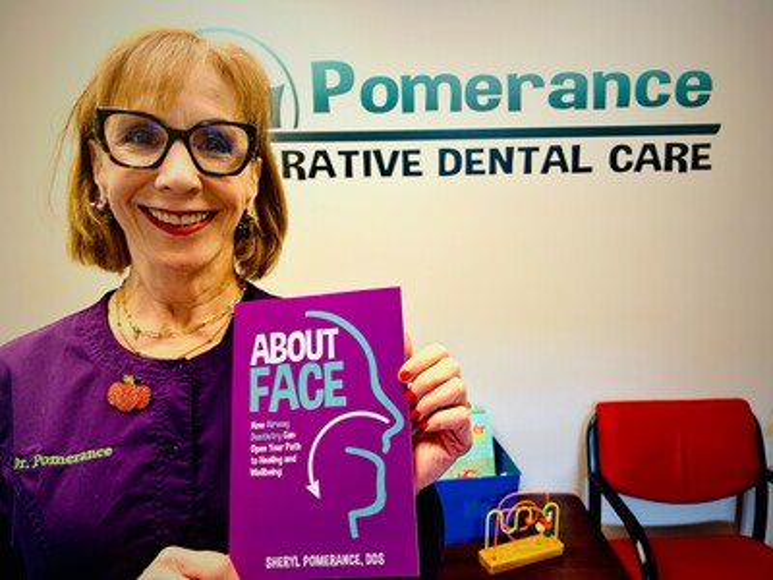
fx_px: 581
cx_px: 386
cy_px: 290
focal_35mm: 26
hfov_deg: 67.3
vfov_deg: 53.1
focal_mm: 5.7
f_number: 1.5
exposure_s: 1/60
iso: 80
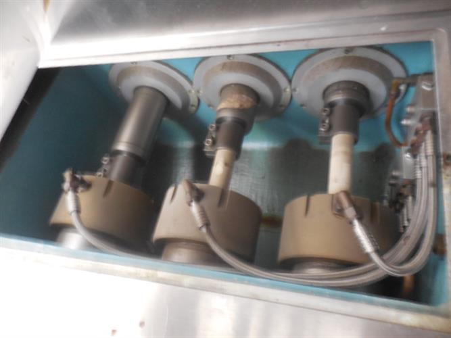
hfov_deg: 69.4
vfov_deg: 54.9
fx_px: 326
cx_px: 226
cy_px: 169
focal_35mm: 25
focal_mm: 4.5
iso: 400
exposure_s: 1/2.5
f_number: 3.7
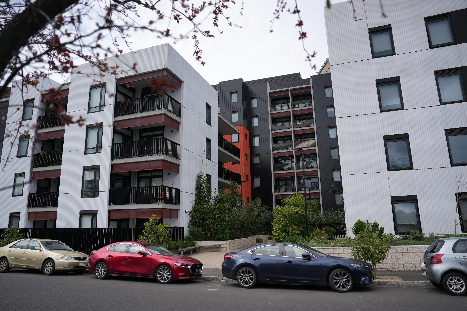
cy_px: 156
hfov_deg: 73.7
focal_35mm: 24
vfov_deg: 53.1
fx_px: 311
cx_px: 234
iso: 400
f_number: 3.2
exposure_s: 1/5000
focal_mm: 24
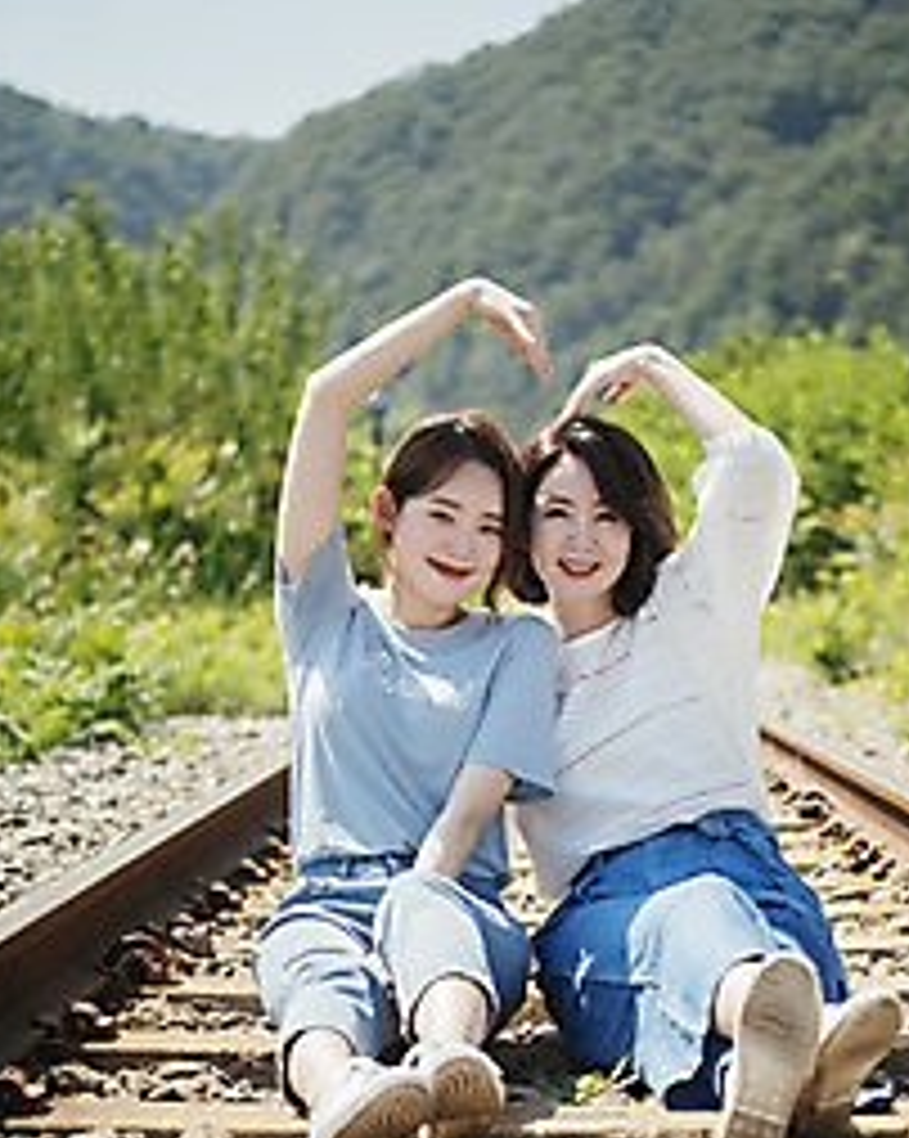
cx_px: 551
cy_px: 733
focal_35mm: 104
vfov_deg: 18.4
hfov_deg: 14.8
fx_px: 3502
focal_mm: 70
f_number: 3.2
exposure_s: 1/1000
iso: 100
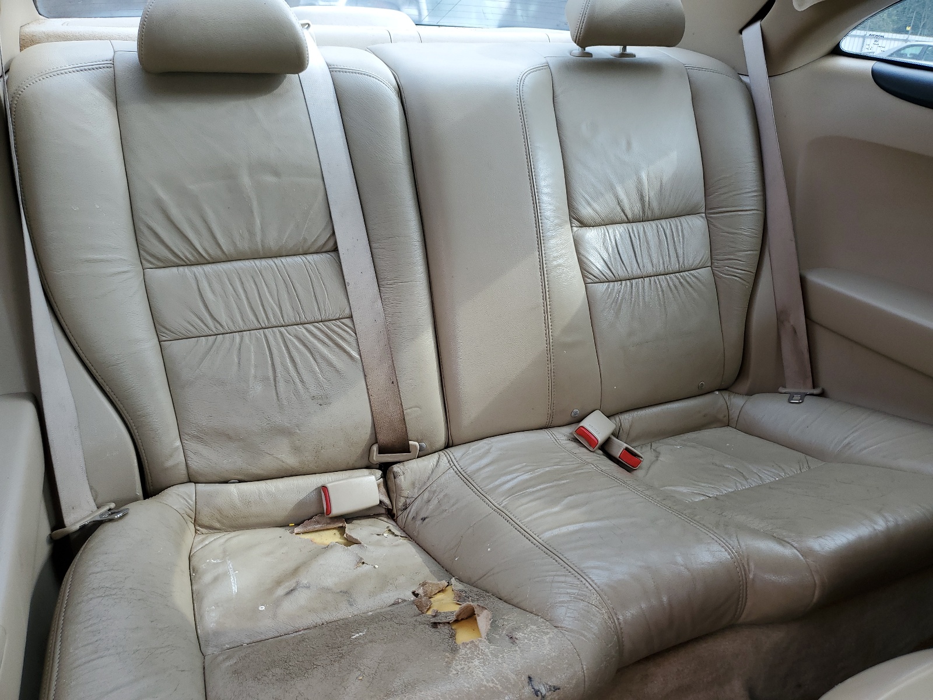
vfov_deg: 53.1
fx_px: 701
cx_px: 466
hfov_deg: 67.3
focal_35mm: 26
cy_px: 350
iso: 50
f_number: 1.5
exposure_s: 1/143
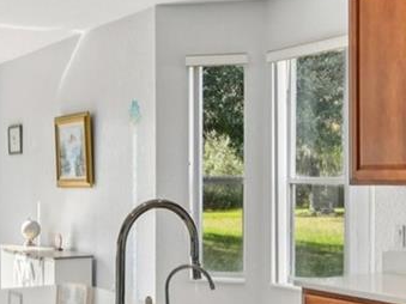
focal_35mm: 68
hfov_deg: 28.5
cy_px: 200
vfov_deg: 21.5
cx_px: 166
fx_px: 797
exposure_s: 1/40
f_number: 8
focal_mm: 15
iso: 400
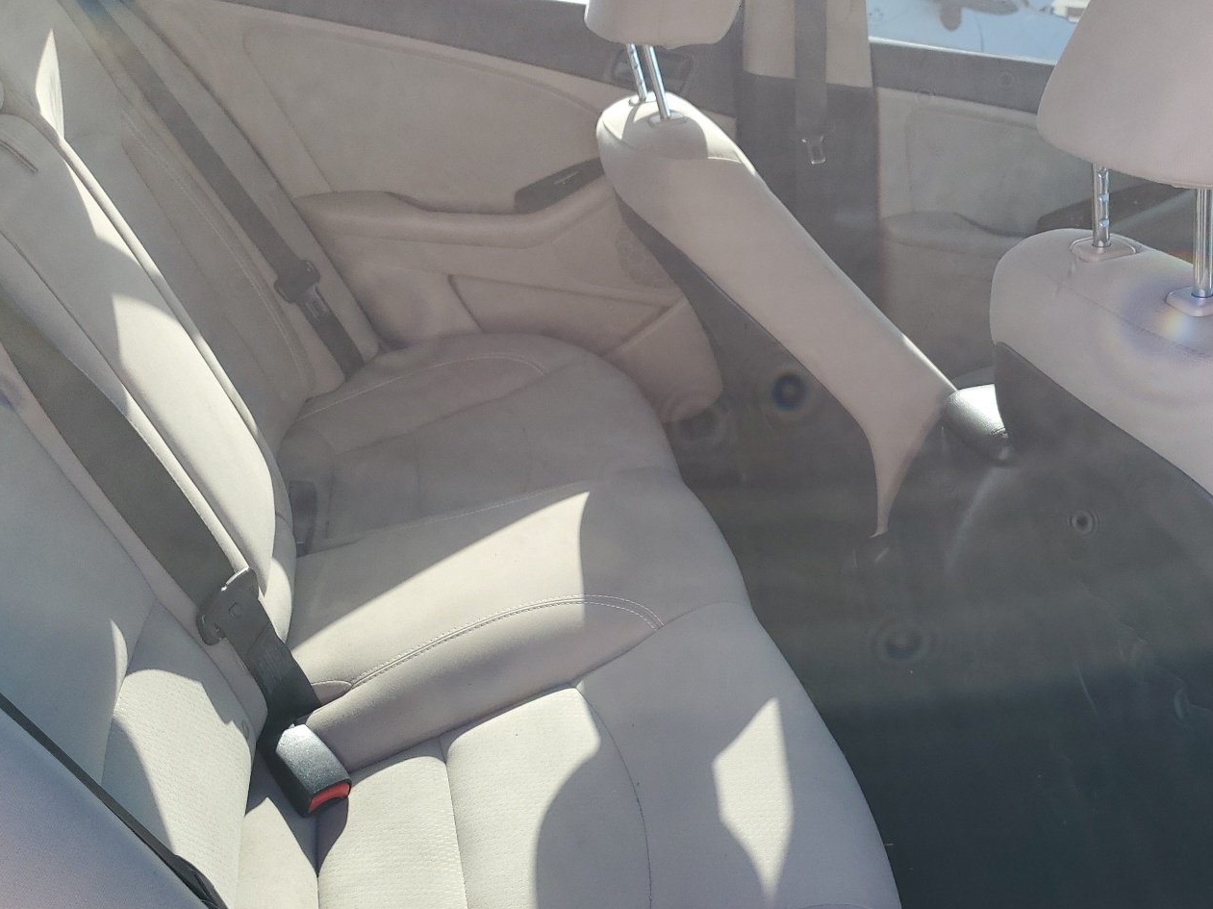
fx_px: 1156
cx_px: 682
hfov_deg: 55.2
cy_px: 499
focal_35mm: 33
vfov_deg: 42.9
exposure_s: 1/417
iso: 50
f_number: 1.5
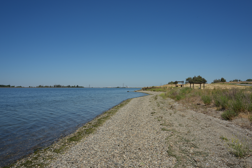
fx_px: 210
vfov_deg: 43.6
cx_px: 126
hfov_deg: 61.9
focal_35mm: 30
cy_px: 84
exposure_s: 1/100
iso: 100
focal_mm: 30
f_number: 18
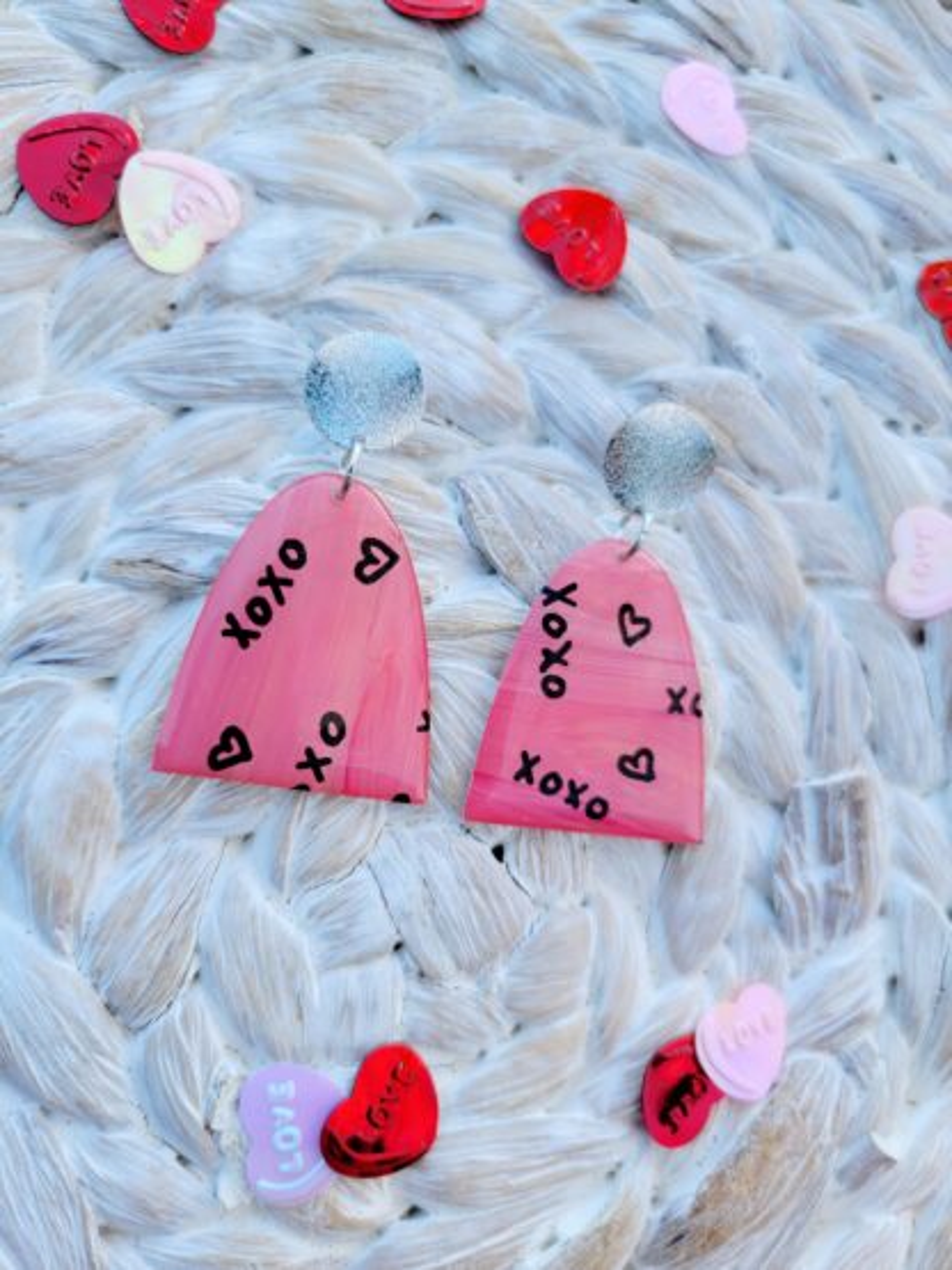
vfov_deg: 71.6
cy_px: 635
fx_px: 880
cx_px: 476
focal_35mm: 24
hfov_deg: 56.8
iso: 20
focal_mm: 6.7
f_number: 1.8
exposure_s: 1/120
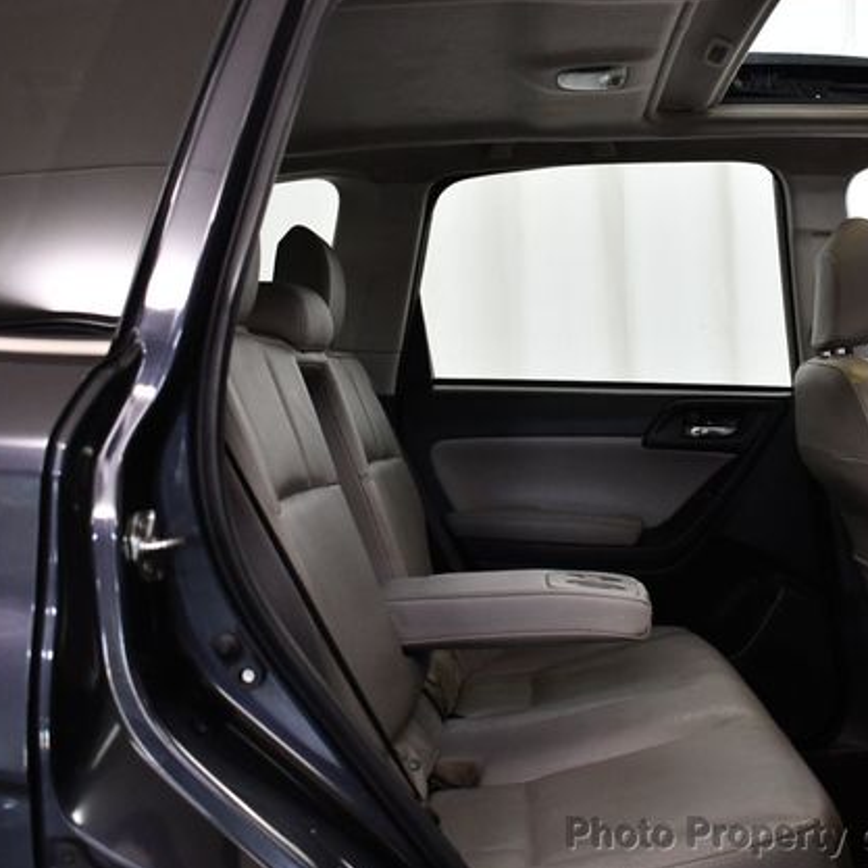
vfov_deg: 36.1
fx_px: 1333
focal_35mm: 47
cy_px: 429
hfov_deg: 35.9
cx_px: 541
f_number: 3.5
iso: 1000
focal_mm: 18
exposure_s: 1/125
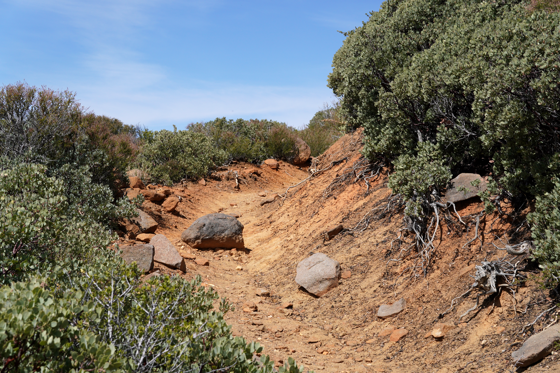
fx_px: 1307
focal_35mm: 84
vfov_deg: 16.3
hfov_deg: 24.2
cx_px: 280
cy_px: 186
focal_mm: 56
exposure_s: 1/640
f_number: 8
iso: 200
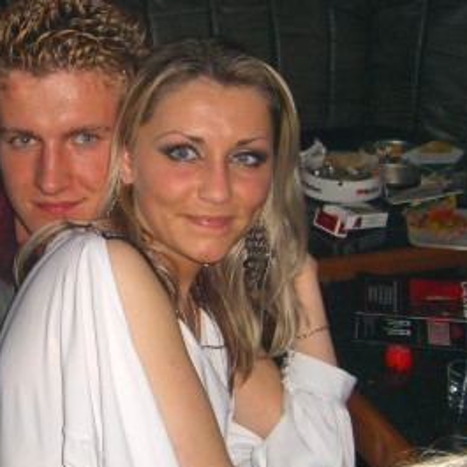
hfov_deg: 22.4
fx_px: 1160
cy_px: 227
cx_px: 90
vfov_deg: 22.8
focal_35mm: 76
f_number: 2.8
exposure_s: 1/60
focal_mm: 7.9
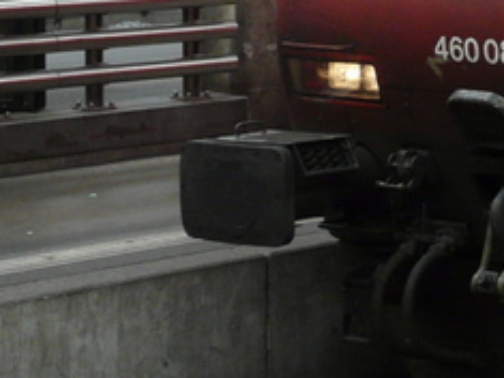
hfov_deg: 11.5
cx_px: 1029
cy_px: -94
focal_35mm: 153
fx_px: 2227
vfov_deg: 9.5
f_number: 3.2
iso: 125
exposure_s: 1/160
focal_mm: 5.9
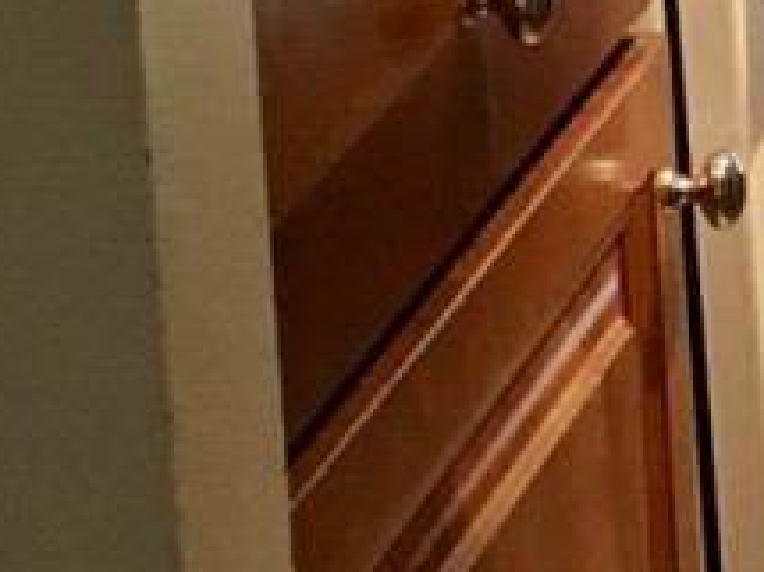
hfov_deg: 6.6
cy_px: -473
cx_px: 2193
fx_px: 6088
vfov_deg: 5.3
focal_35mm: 276
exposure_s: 1/30
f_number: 2.2
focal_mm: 4.15
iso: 40
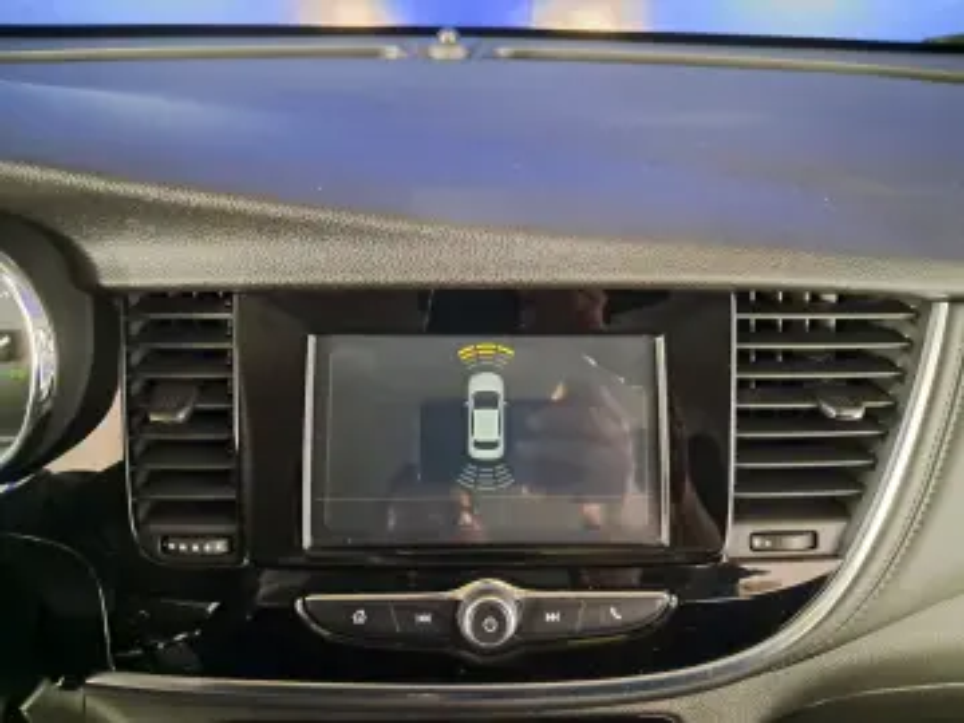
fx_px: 752
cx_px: 482
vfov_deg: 51.4
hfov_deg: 65.3
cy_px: 362
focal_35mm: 27
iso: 2000
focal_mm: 4
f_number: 1.8
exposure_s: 1/17
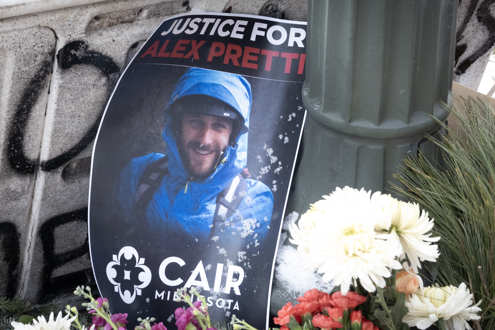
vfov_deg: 12.1
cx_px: 248
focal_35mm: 113
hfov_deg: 18.1
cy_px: 165
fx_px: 1554
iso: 1000
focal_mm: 41.15
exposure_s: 1/320
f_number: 4.5
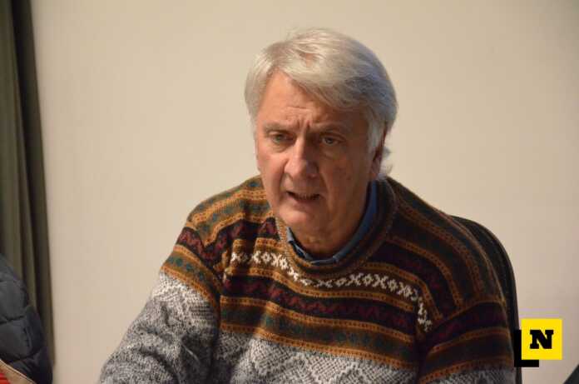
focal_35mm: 142
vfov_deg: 9.6
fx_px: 2287
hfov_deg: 14.4
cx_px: 290
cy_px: 192
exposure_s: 1/160
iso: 6400
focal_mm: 95
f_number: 5.3
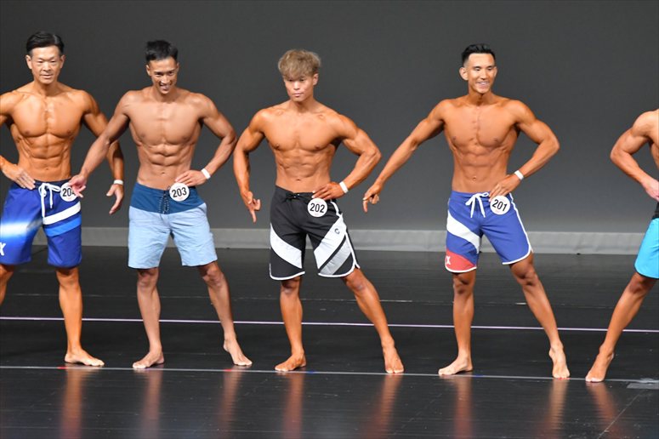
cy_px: 220
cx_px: 330
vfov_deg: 4.6
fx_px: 5489
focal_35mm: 300
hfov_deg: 6.9
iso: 5000
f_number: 5.6
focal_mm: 200
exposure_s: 1/400
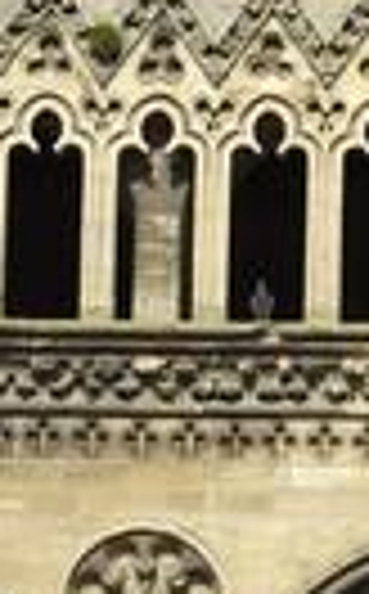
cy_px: 279
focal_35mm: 342
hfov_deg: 3.8
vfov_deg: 6.2
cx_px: 862
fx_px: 5527
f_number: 7.1
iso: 100
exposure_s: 1/250
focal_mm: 70
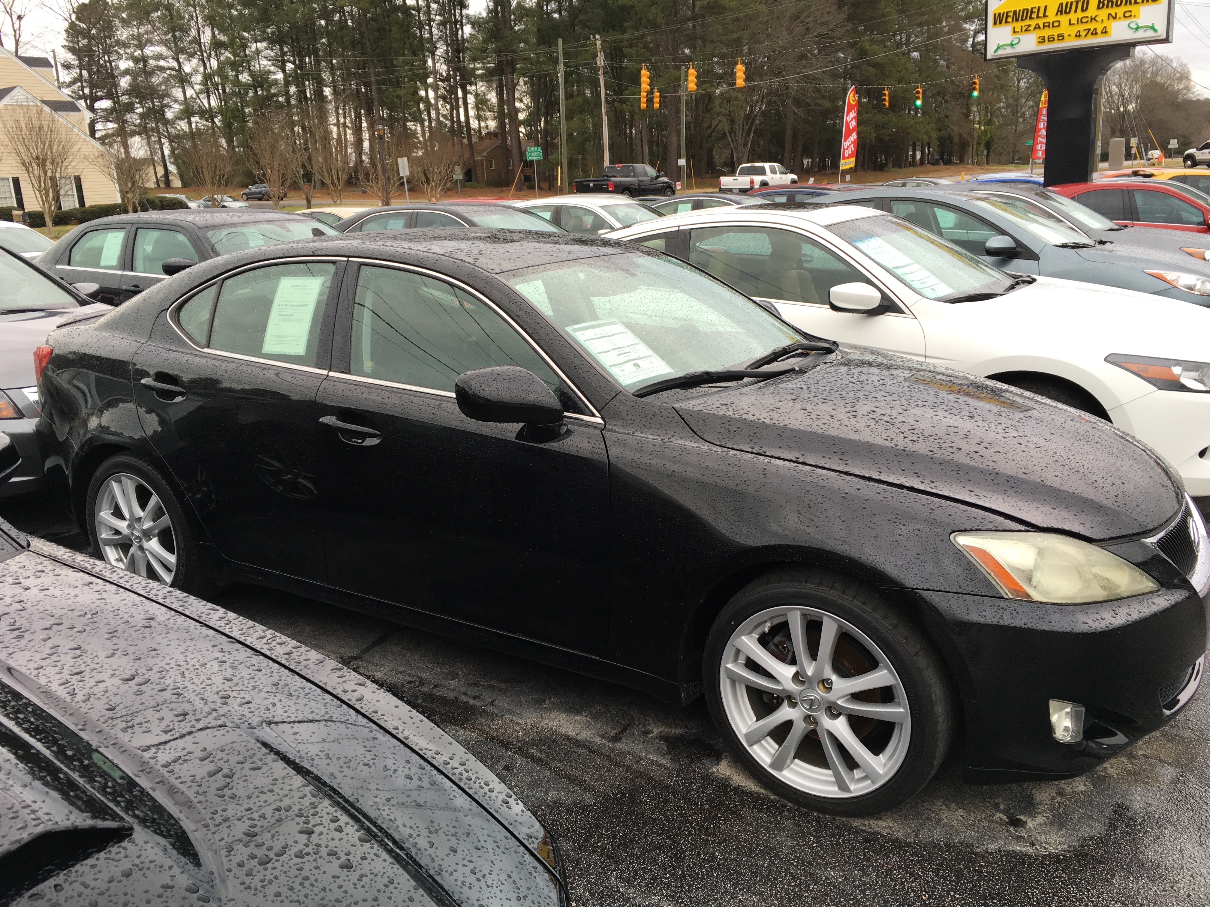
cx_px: 605
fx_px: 1014
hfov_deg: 61.7
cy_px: 454
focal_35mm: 29
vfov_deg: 48.2
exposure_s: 1/120
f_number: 2.2
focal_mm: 4.15
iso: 32
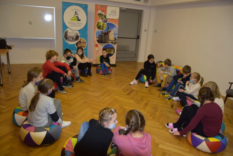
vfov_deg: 48.0
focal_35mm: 27
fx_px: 175
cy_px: 78
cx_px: 116
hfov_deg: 67.3
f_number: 3.5
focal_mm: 18
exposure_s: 1/80
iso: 400
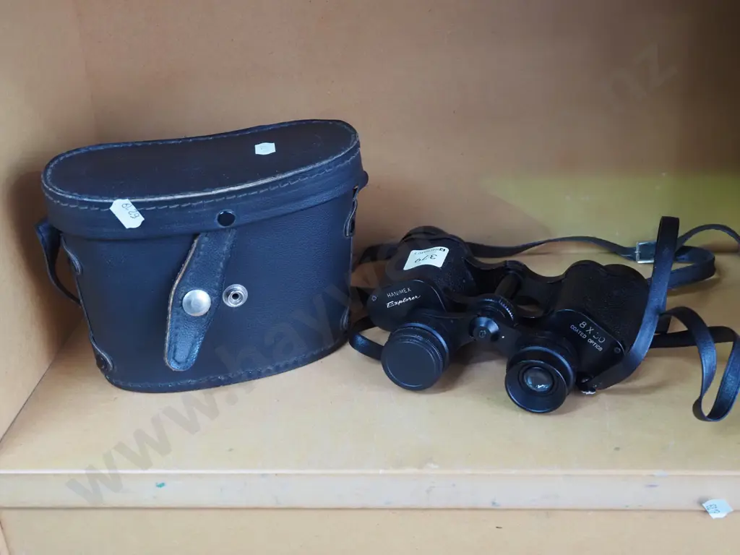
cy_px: 278
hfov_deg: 46.8
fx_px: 855
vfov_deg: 36.0
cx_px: 370
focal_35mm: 40
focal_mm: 20
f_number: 5.6
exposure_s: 1/15
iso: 3200
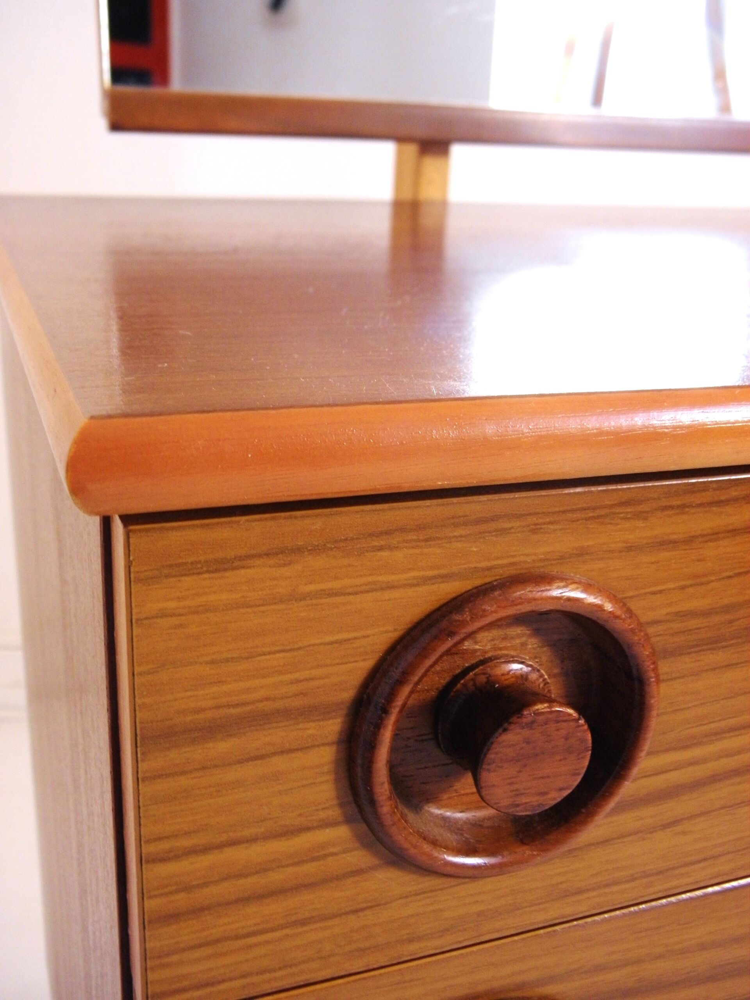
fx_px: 1040
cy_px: 500
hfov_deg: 39.7
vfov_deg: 51.4
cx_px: 375
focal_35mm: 36
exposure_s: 1/15
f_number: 3.7
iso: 200
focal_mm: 6.4
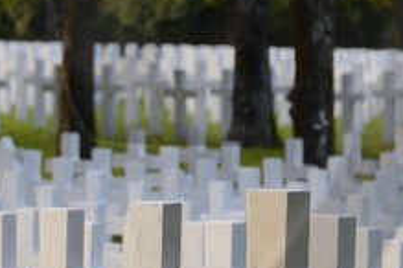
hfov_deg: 1.4
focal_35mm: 1461
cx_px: -271
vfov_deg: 0.9
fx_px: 16354
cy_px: -152
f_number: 8
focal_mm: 200
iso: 400
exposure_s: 1/250
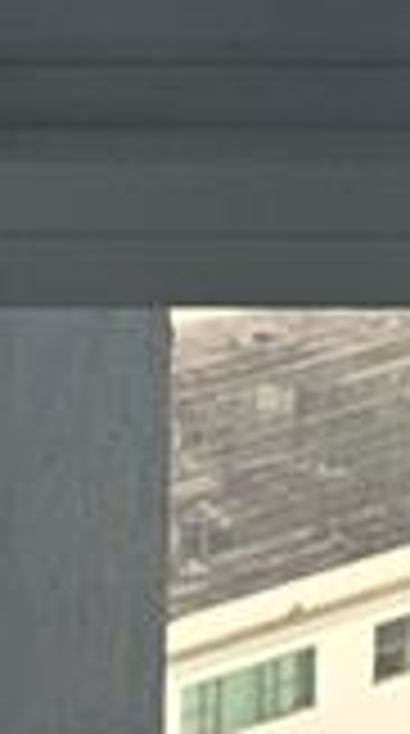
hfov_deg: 5.6
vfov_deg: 10.6
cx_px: 1631
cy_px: -779
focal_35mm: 185
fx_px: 3596
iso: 12
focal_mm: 6.3
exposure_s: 1/192
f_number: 1.7
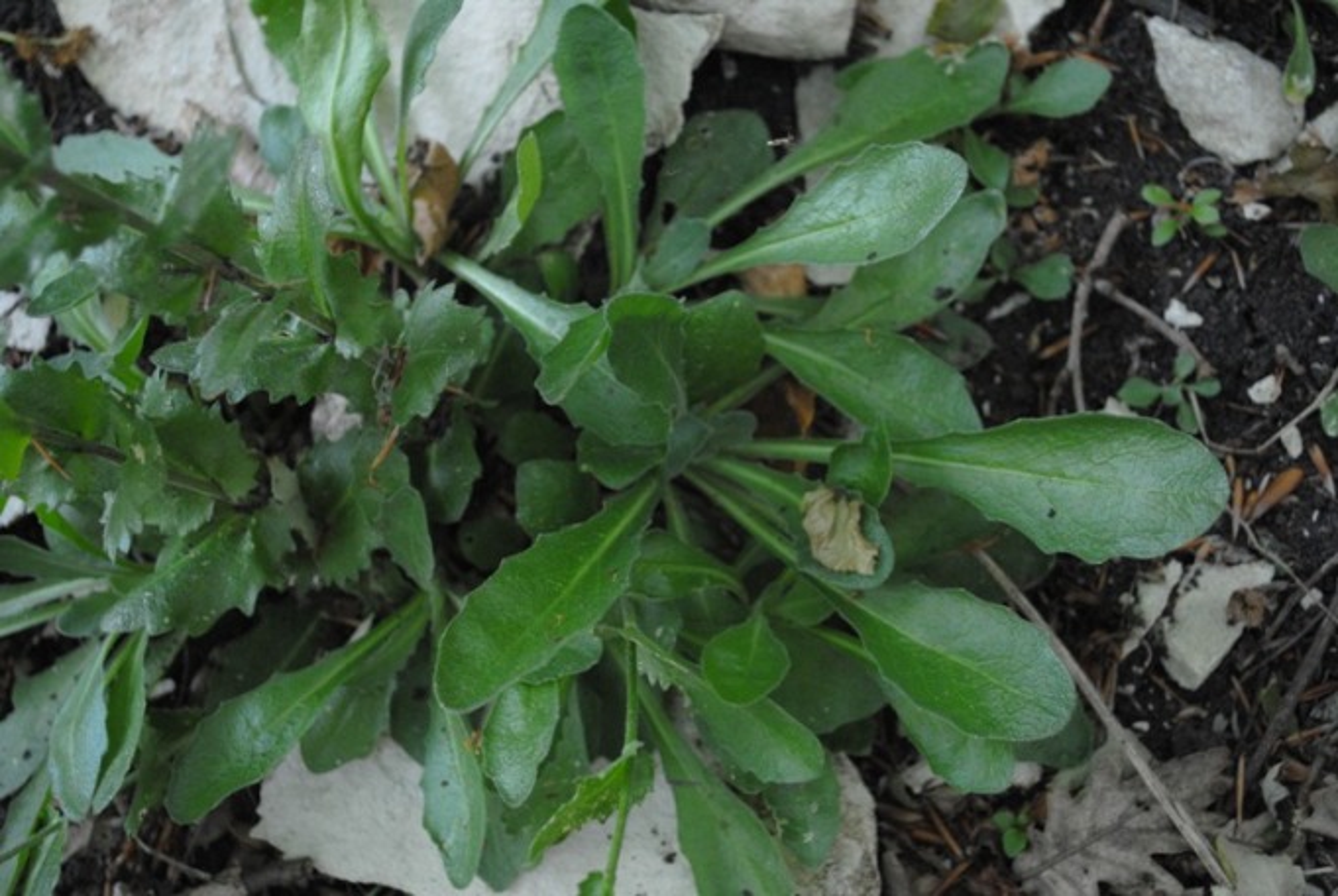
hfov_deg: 37.8
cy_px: 448
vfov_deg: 25.8
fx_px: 1954
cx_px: 669
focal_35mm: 52
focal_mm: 35
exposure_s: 1/200
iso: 800
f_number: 5
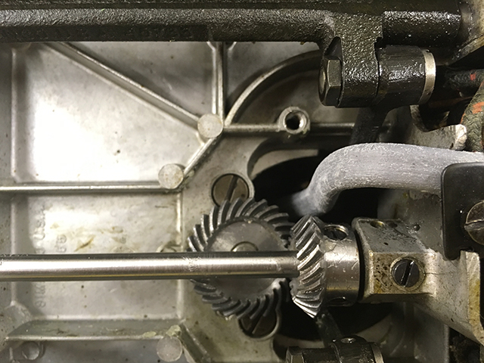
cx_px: 242
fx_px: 405
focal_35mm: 29
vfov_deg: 48.2
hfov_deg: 61.7
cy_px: 182
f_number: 2.2
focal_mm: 4.15
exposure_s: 1/30
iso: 125
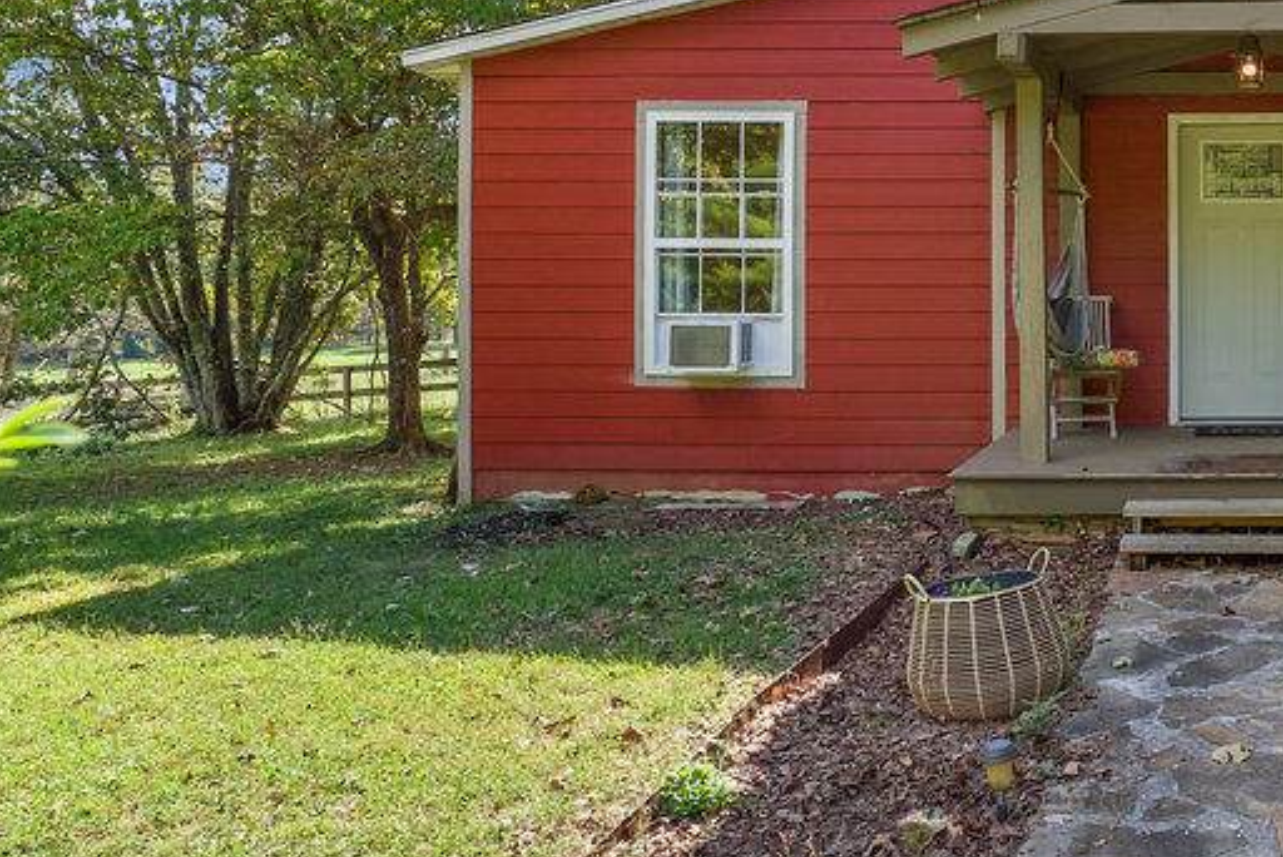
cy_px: 261
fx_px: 1113
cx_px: 1235
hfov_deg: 50.4
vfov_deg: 41.4
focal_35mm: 31
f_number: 8
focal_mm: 15.6
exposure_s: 1/1250
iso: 640
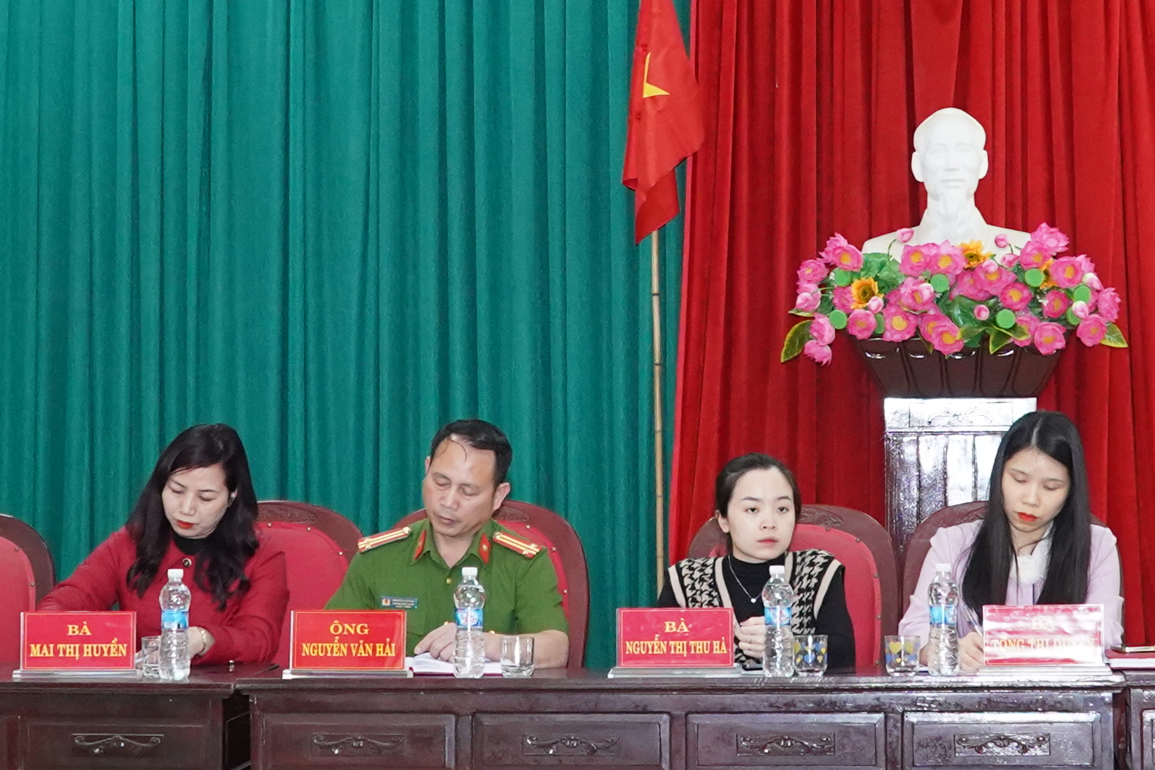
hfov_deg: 22.8
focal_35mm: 89
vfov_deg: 15.3
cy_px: 188
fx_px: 2855
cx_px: 729
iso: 4000
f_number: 5.6
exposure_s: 1/80
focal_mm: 26
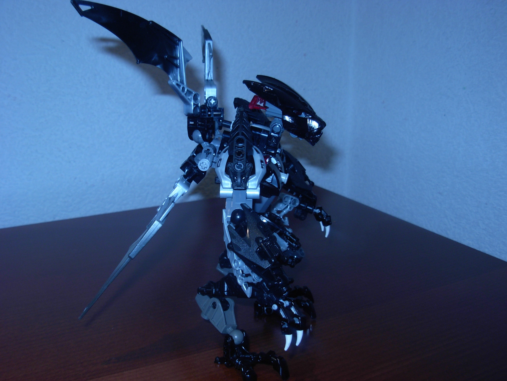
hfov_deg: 42.1
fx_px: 659
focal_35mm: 45
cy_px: 190
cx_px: 254
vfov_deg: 32.2
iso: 79
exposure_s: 1/22.6
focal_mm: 7.5
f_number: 3.1
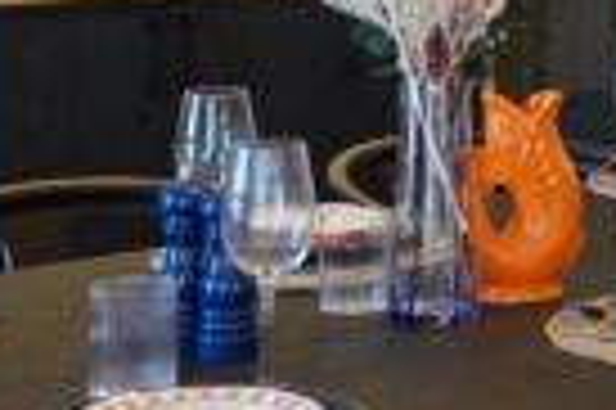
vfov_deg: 8.8
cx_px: 661
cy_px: -164
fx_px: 2615
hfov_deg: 13.2
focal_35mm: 153
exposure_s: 1/160
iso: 1250
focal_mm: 44
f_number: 4
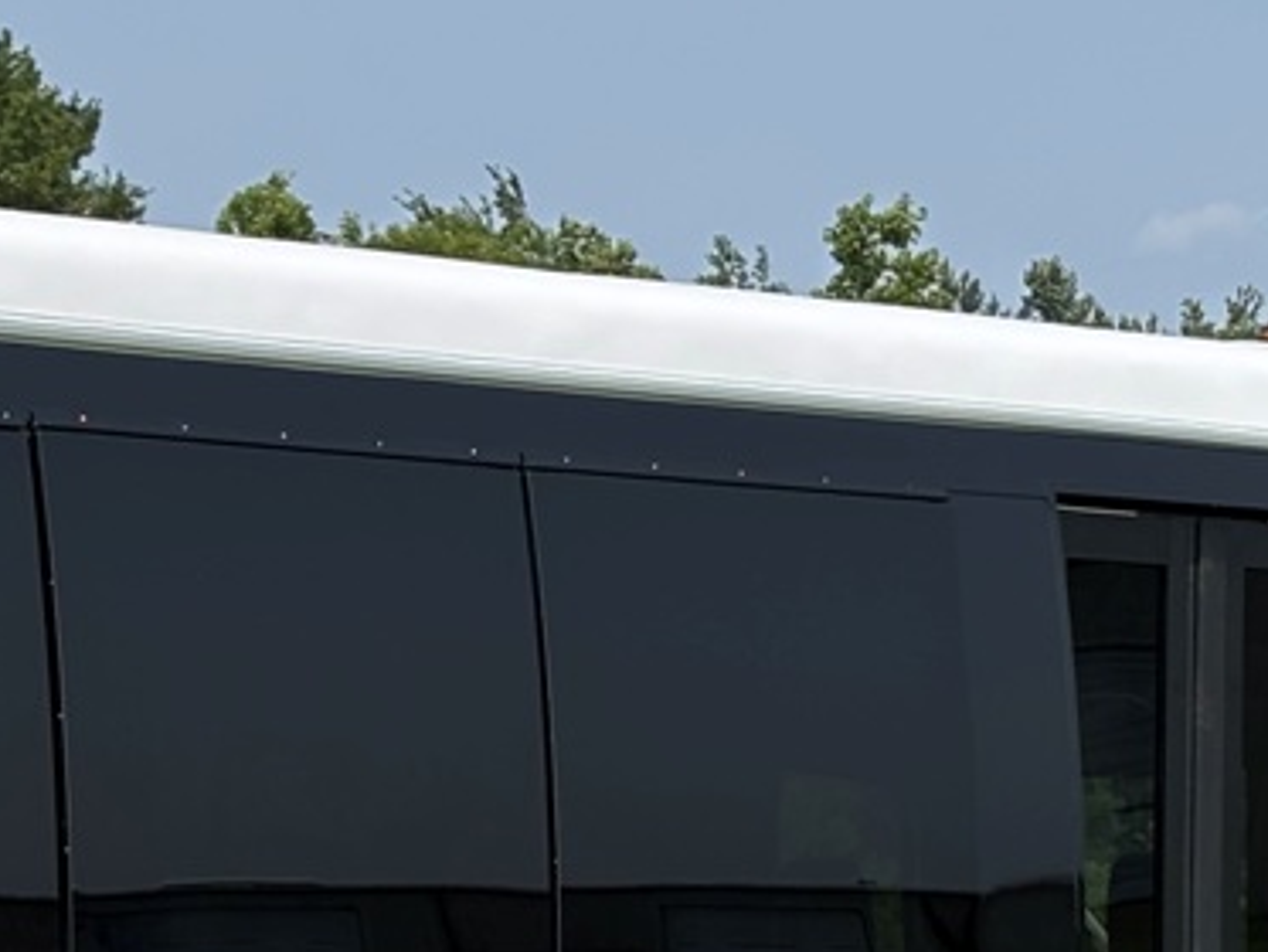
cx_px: 226
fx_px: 5973
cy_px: 1069
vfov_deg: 9.0
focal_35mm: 163
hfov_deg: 12.1
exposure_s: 1/3021
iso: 40
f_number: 1.6
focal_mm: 5.96
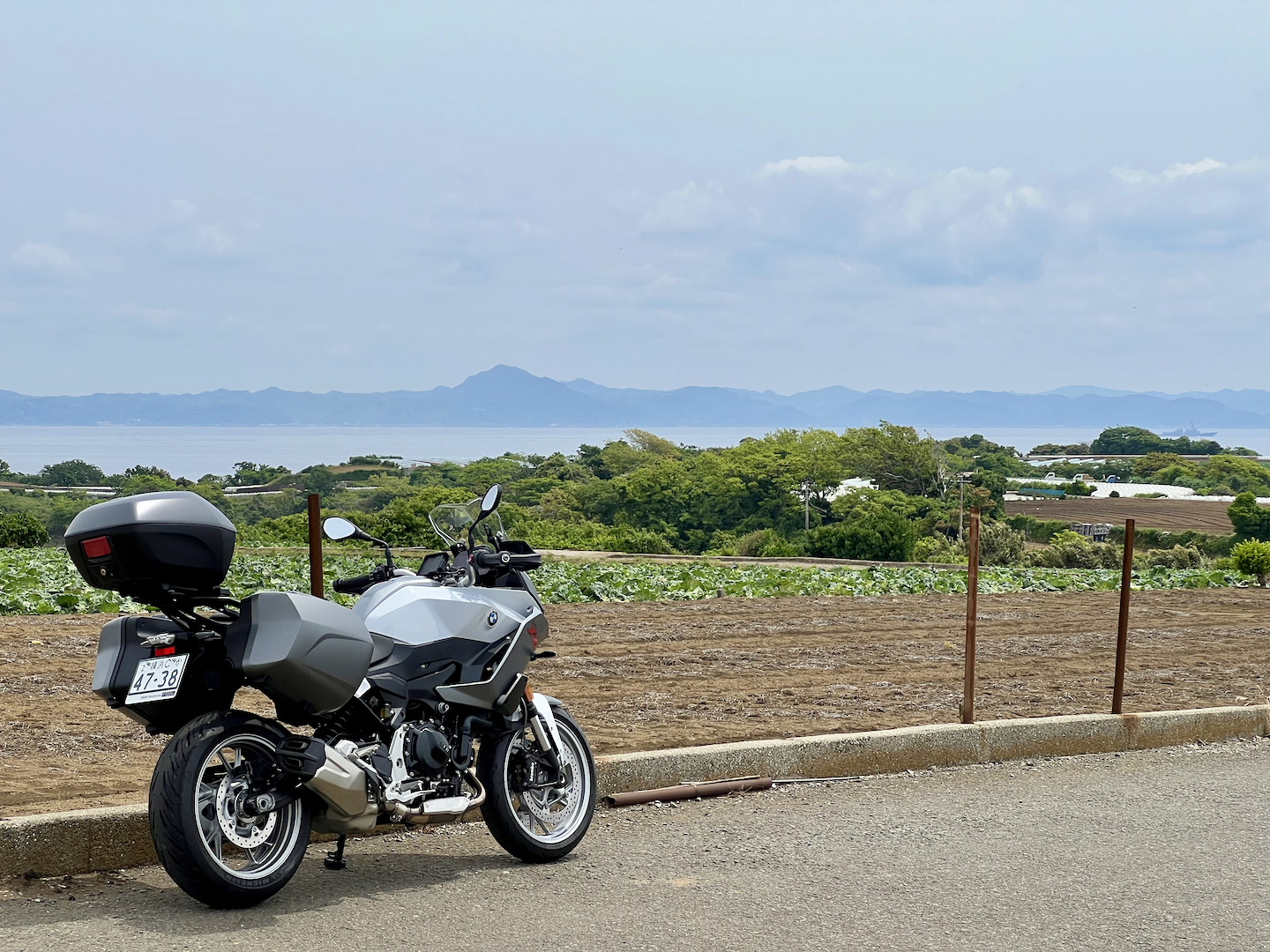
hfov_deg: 25.3
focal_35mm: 77
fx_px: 2825
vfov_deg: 19.1
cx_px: 635
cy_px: 476
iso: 32
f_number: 2.8
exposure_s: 1/1575
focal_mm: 9
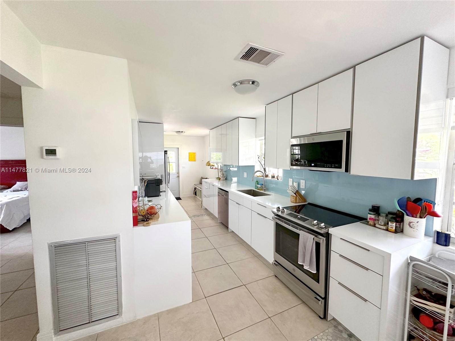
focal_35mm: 14
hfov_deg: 102.1
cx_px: 228
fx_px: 184
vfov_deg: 85.7
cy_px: 170
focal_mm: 2.22
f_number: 2.2
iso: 320
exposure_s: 1/87
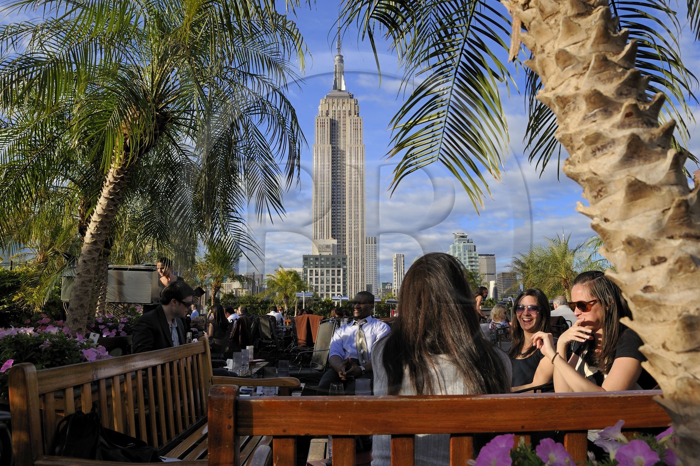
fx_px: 505
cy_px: 233
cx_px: 350
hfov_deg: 69.4
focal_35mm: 26
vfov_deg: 49.5
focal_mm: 26
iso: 200
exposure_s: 1/200
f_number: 10
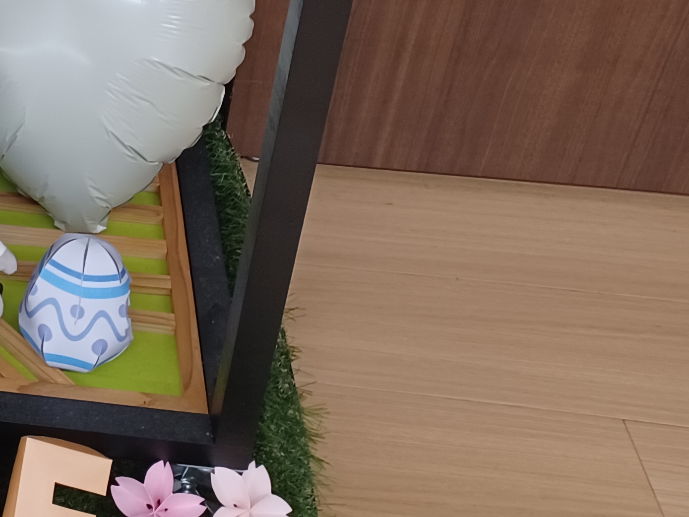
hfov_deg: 23.4
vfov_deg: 19.2
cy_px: -114
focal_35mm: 72
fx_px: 1433
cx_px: -243
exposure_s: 1/50
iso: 320
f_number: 1.8
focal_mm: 4.6
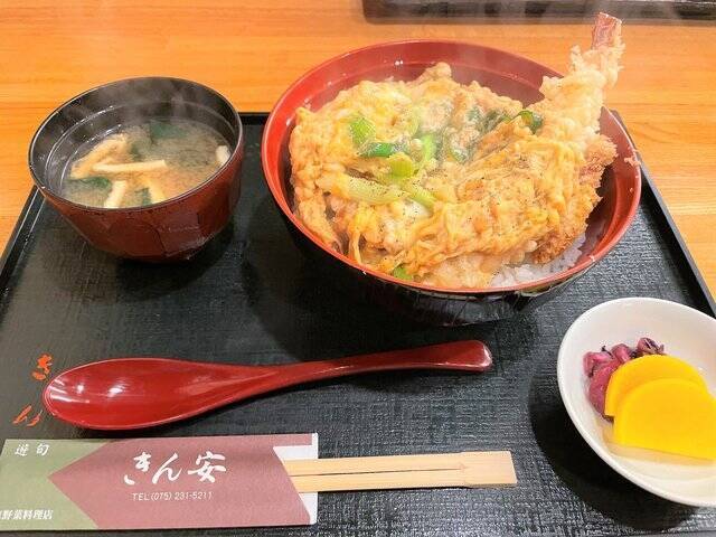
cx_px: 358
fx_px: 538
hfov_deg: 67.3
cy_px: 268
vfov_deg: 53.1
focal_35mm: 26
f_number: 1.6
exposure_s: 1/60
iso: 400
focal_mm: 4.2
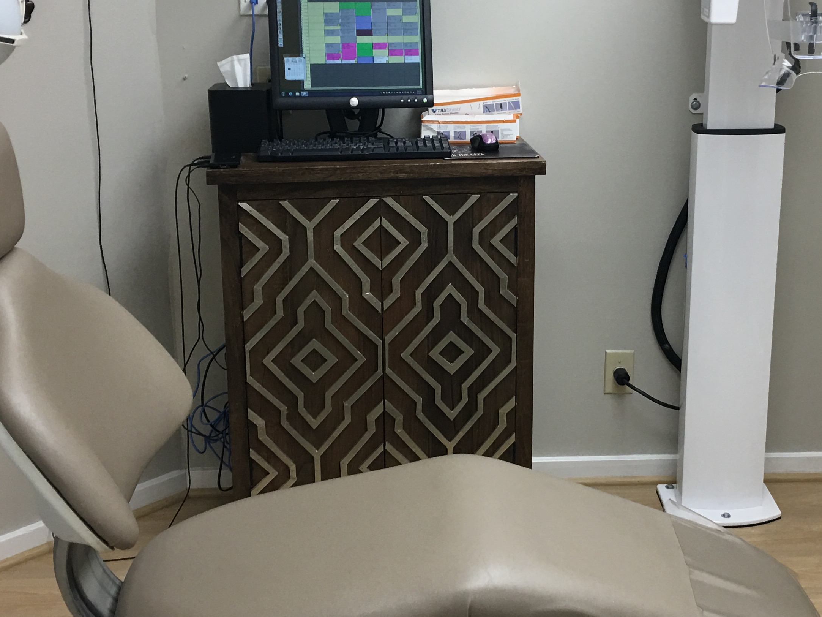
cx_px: 522
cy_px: 282
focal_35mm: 54
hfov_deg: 35.3
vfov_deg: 27.0
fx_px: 1282
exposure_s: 1/30
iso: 32
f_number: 2.2
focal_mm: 4.15
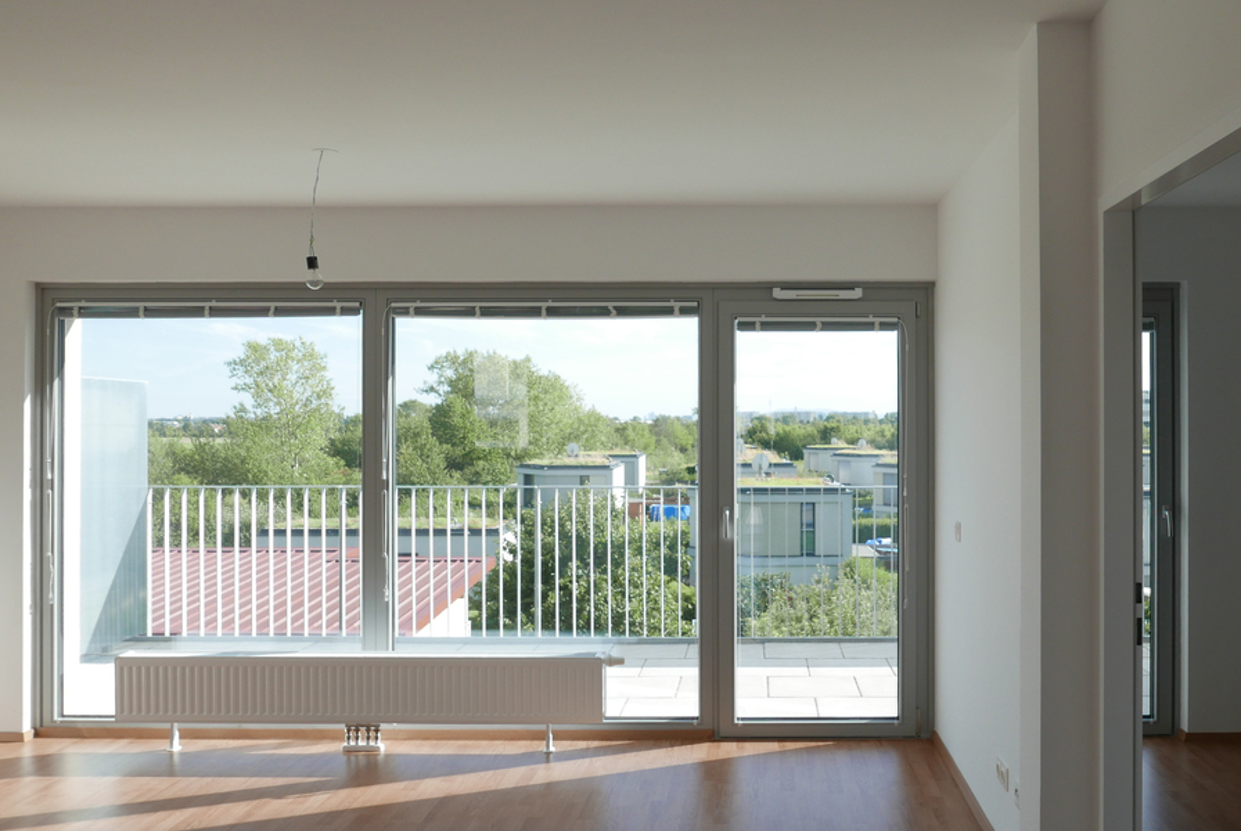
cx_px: 756
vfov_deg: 43.7
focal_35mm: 30
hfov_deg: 61.2
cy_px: 418
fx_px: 1036
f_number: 5.6
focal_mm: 10.9
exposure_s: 1/250
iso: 200
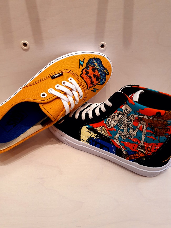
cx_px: 86
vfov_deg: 65.3
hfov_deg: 51.4
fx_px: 178
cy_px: 114
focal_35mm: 27
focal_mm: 3.6
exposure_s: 1/100
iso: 64
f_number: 1.9
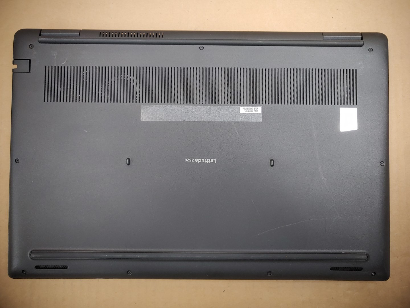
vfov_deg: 49.7
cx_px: 205
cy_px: 154
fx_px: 332
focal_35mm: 28
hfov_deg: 63.4
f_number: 1.8
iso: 100
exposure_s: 1/120
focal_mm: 4.36
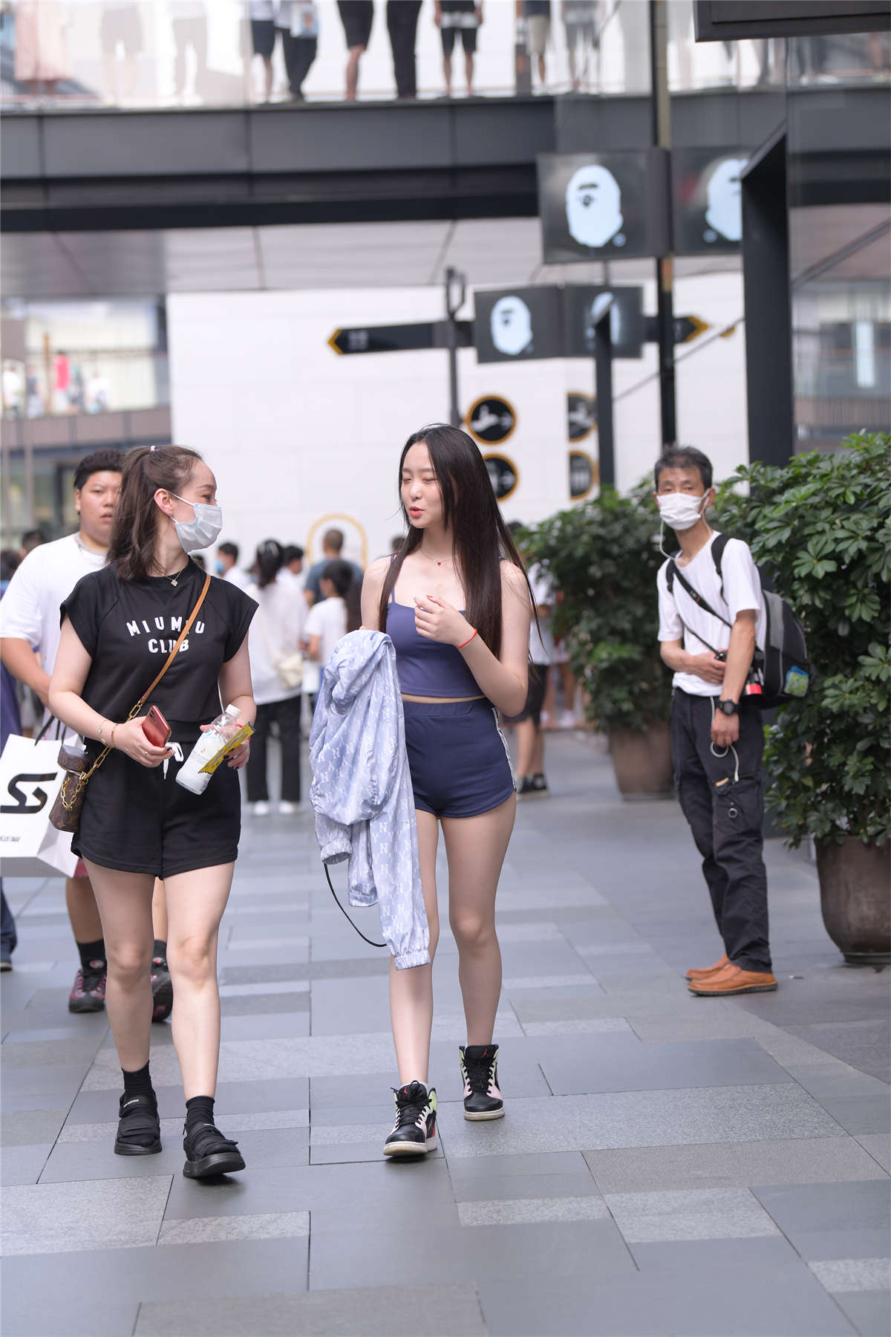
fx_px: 3712
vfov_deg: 20.4
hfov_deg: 13.7
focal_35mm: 100
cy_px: 668
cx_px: 446
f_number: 3.5
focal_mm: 100
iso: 400
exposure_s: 1/500
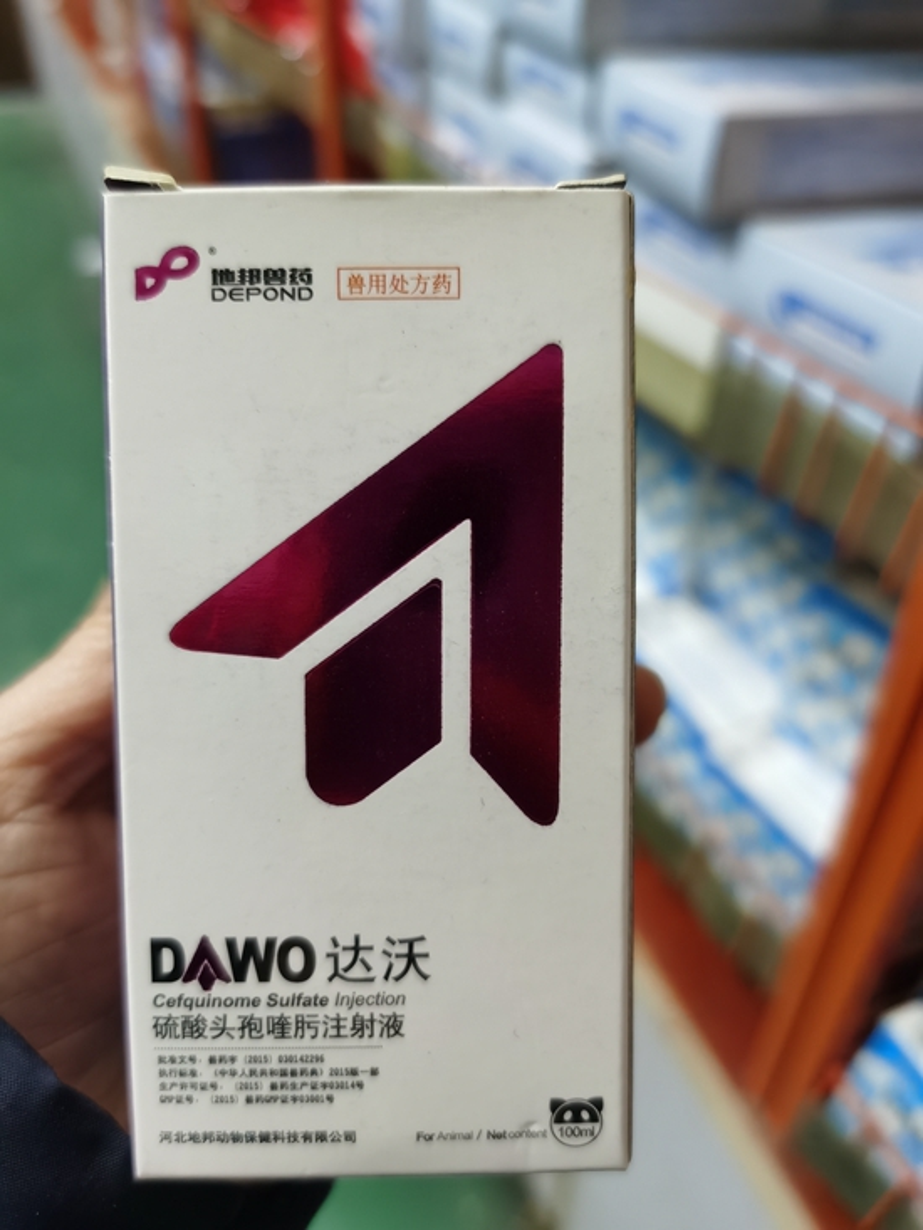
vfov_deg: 65.3
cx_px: 462
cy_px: 615
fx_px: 960
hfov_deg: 51.4
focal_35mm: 27
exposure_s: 1/50
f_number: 1.6
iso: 320
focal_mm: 5.56
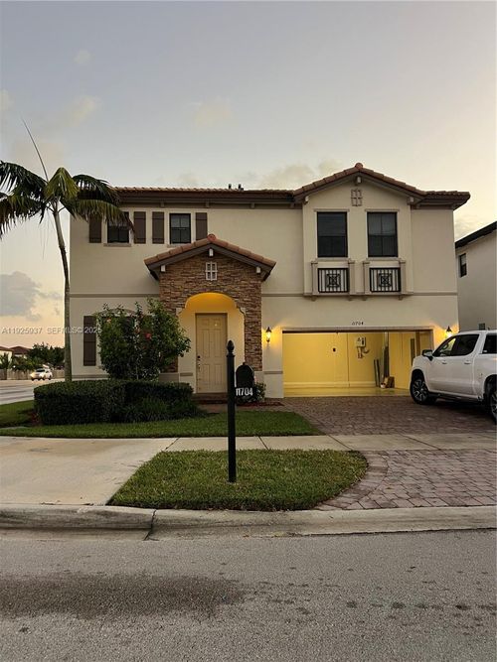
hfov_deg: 53.0
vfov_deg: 67.3
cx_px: 248
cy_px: 331
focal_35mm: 26
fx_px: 498
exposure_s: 1/73
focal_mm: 5.7
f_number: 1.5
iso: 125
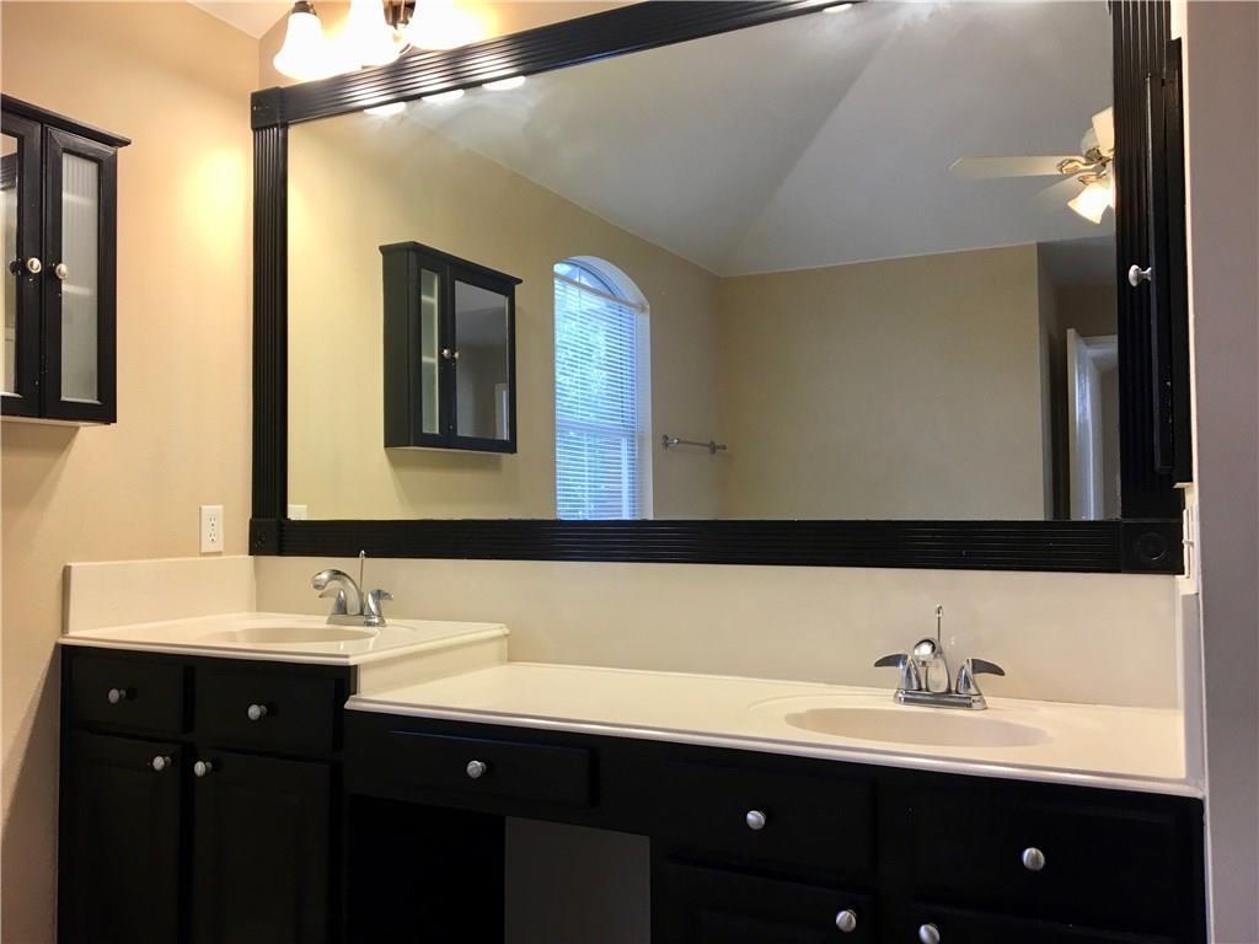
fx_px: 1055
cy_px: 472
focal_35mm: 29
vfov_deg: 48.2
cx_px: 630
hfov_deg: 61.7
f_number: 2.2
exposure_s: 1/30
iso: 25
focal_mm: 4.15
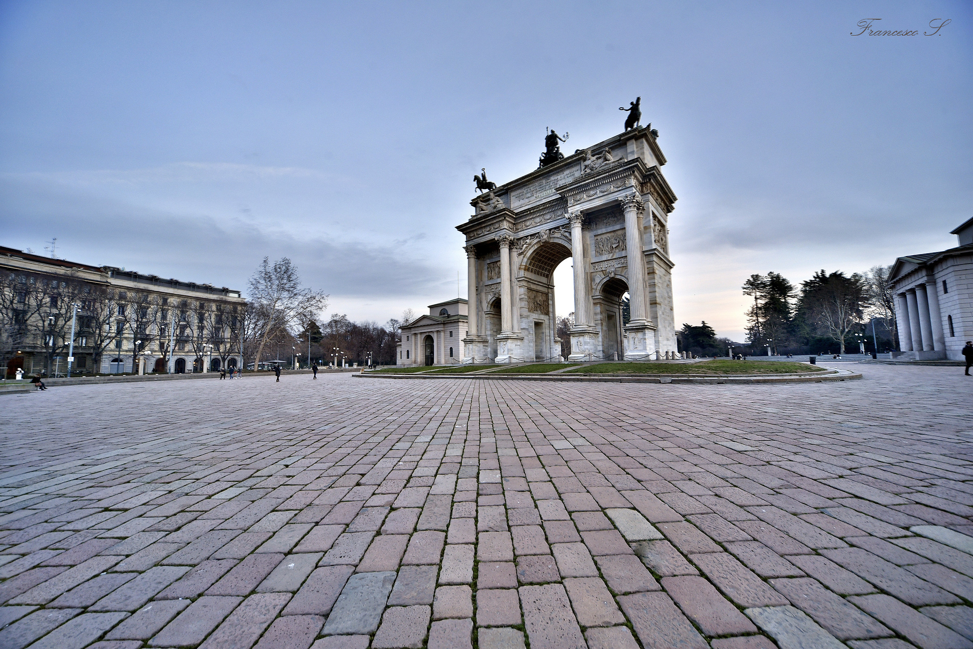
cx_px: 486
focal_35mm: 12
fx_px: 324
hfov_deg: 112.6
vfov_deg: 90.1
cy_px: 324
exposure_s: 1/80
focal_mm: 12
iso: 1000
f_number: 7.1
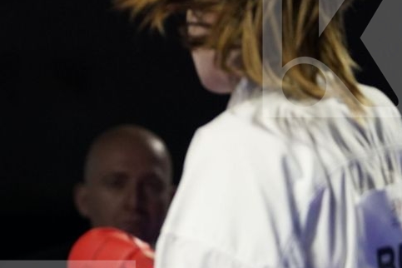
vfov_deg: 2.2
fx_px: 7068
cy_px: 336
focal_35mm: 633
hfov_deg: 3.2
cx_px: -224
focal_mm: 170
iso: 1600
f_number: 2.8
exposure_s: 1/1000
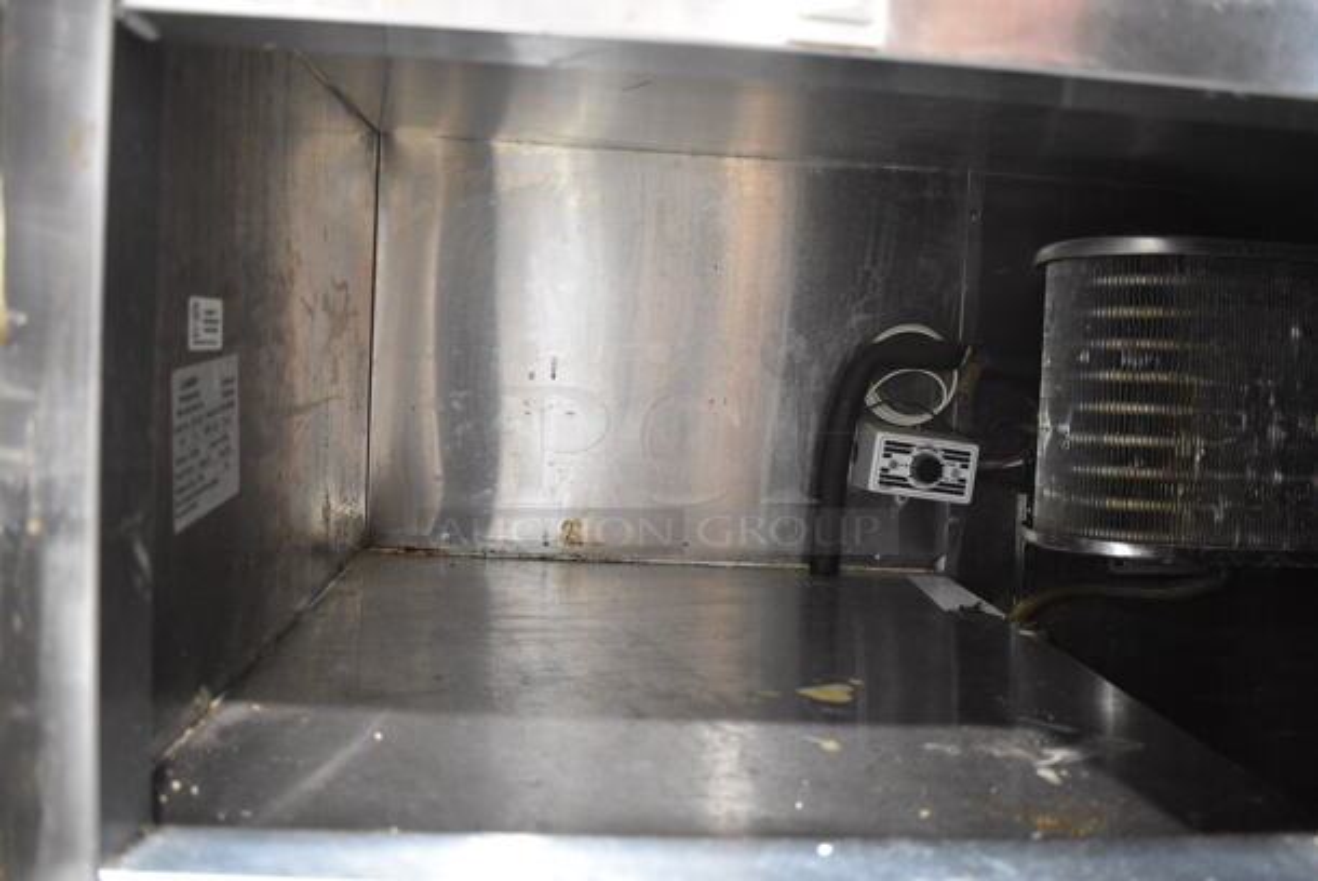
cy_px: 440
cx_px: 659
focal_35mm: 33
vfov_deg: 40.1
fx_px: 1209
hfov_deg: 57.2
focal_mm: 22
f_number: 3.8
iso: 2200
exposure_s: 1/30
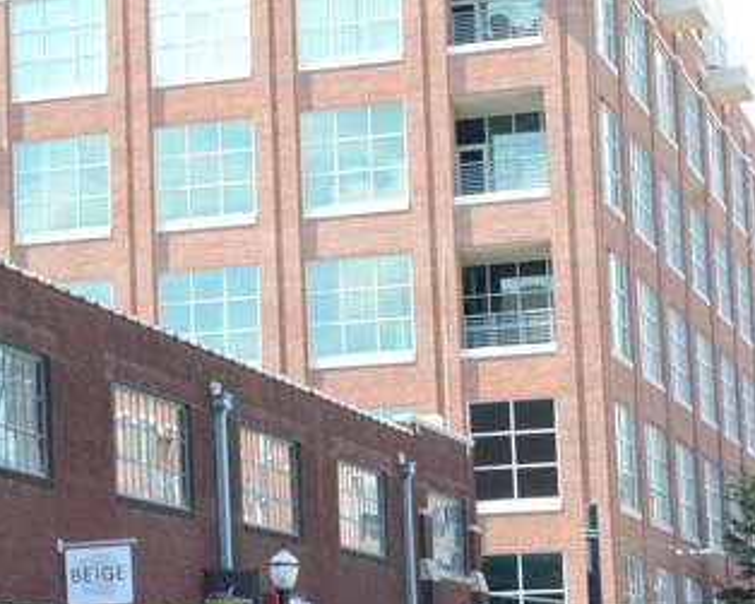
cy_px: 327
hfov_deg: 15.1
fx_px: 2797
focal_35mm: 125
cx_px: -7
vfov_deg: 12.3
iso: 320
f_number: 11
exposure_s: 1/50
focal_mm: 35
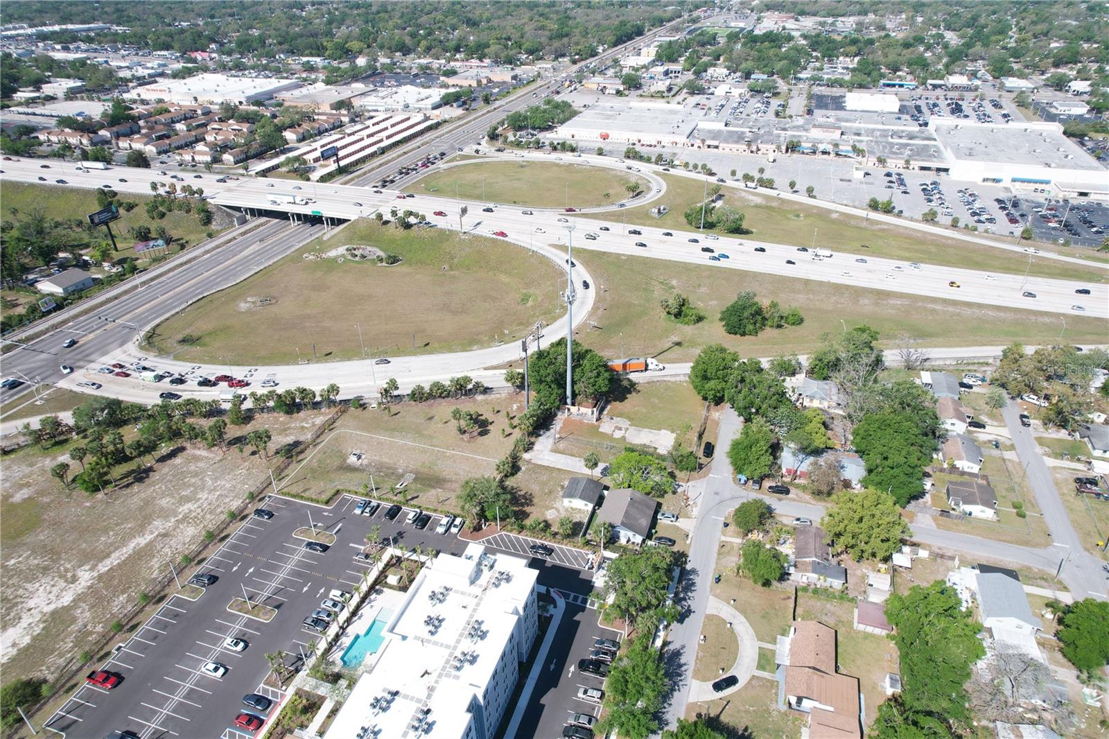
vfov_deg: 57.2
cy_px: 370
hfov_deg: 78.6
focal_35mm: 22
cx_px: 554
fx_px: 678
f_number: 2.8
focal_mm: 8.38
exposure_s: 1/2000
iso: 200
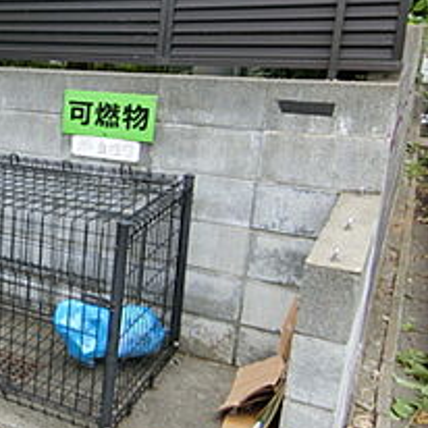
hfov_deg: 27.0
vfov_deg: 34.6
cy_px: 177
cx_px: -177
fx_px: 685
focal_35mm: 49
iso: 80
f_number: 2.7
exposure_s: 1/320
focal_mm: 4.06
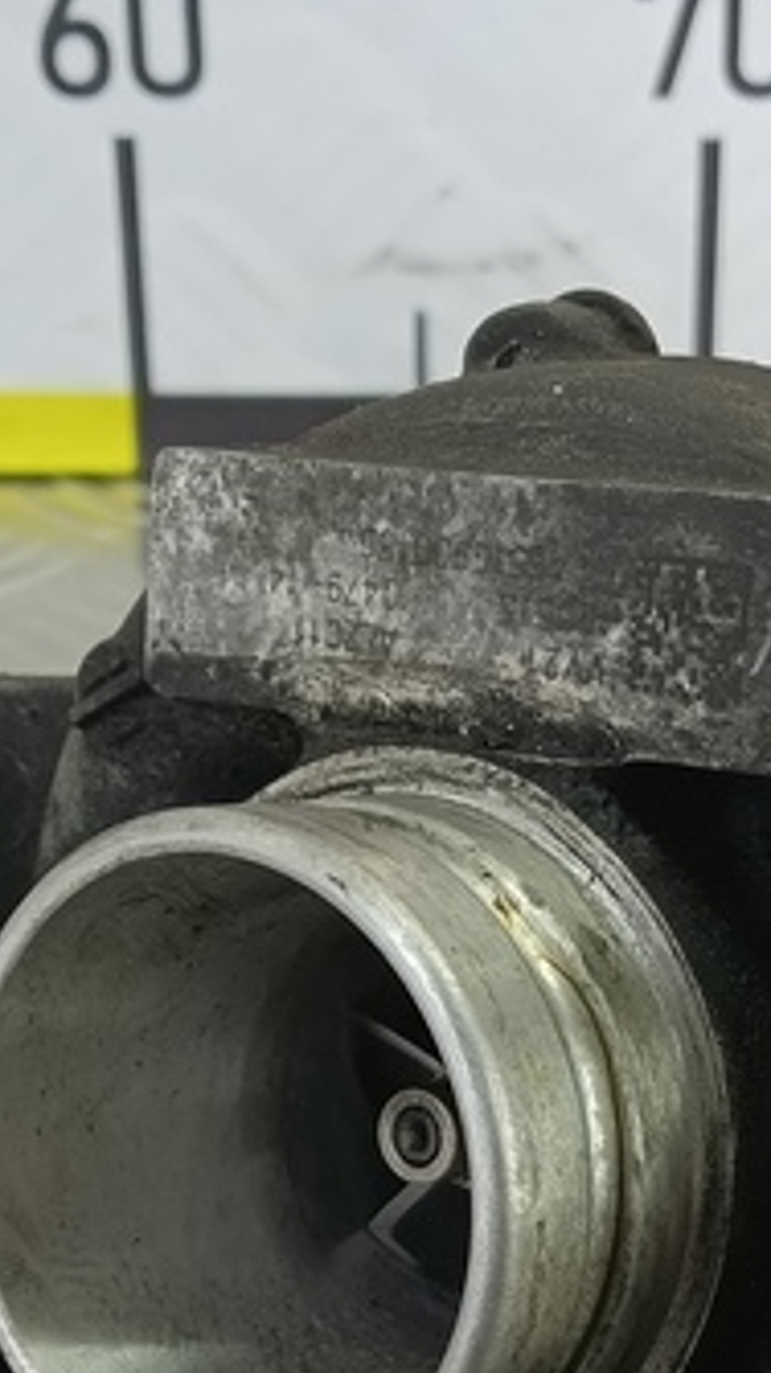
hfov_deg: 13.4
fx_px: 3277
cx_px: 500
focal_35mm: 90
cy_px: 1160
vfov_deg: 23.2
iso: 140
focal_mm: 4.11
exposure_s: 1/50
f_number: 1.6
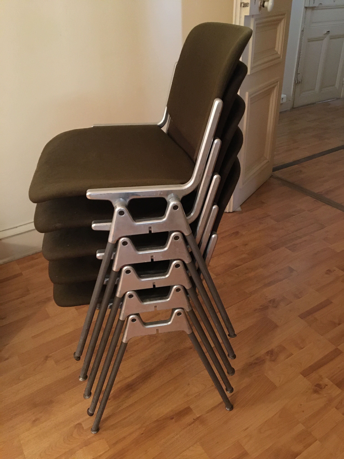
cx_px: 172
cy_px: 230
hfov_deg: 48.2
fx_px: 384
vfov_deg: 61.7
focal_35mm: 29
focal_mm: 4.15
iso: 500
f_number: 2.2
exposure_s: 1/17
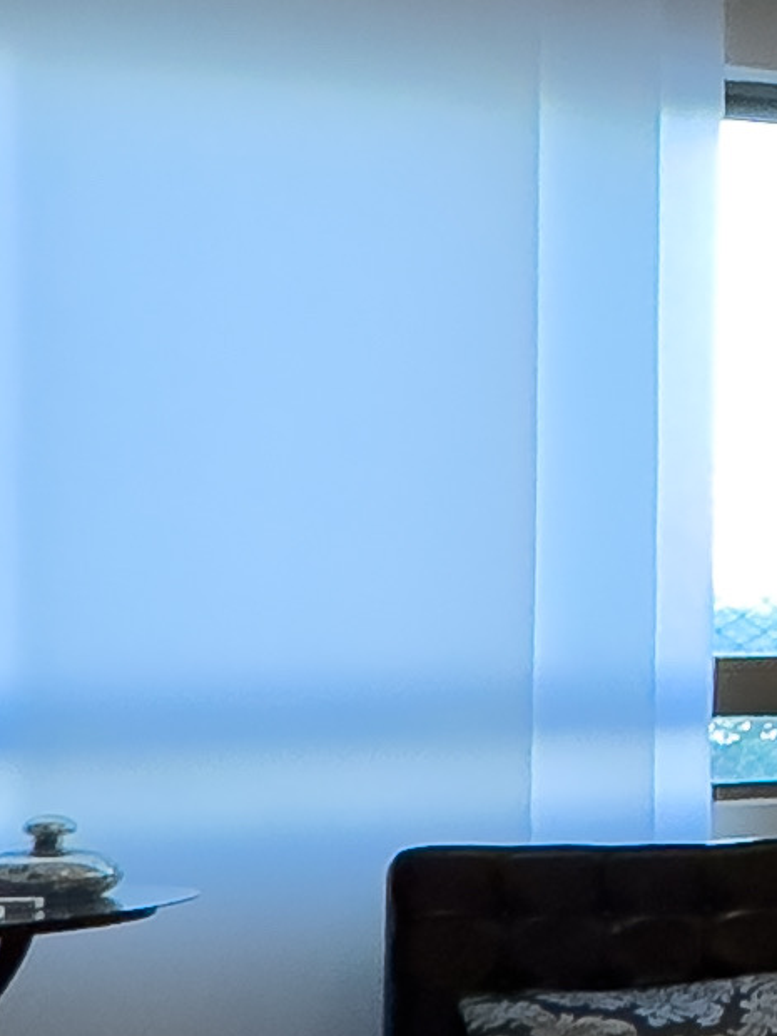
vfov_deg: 21.5
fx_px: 2723
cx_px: 2403
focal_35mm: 91
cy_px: 561
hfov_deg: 10.6
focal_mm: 2.22
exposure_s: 1/120
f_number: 2.2
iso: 320
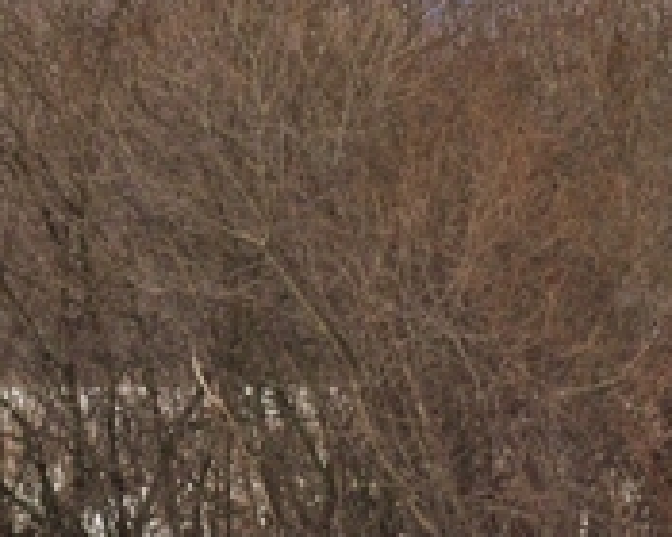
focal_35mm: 976
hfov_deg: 2.0
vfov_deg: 1.6
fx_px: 19419
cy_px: -35
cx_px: -73
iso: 200
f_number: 9
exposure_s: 1/320
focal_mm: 135
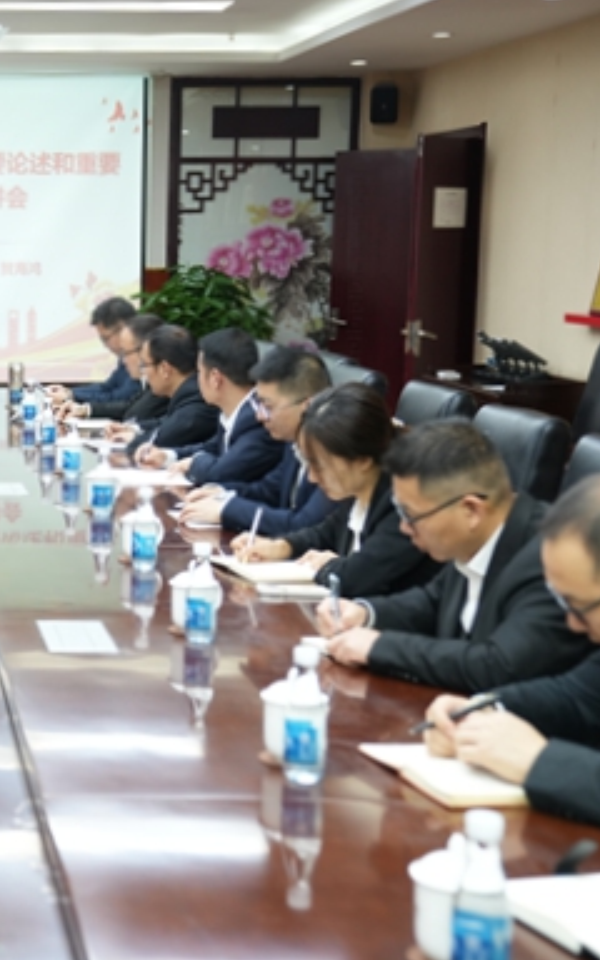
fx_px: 1779
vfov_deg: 30.2
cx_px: -96
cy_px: 478
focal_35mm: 68
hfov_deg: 18.3
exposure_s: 1/160
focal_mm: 44
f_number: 3.2
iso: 1000
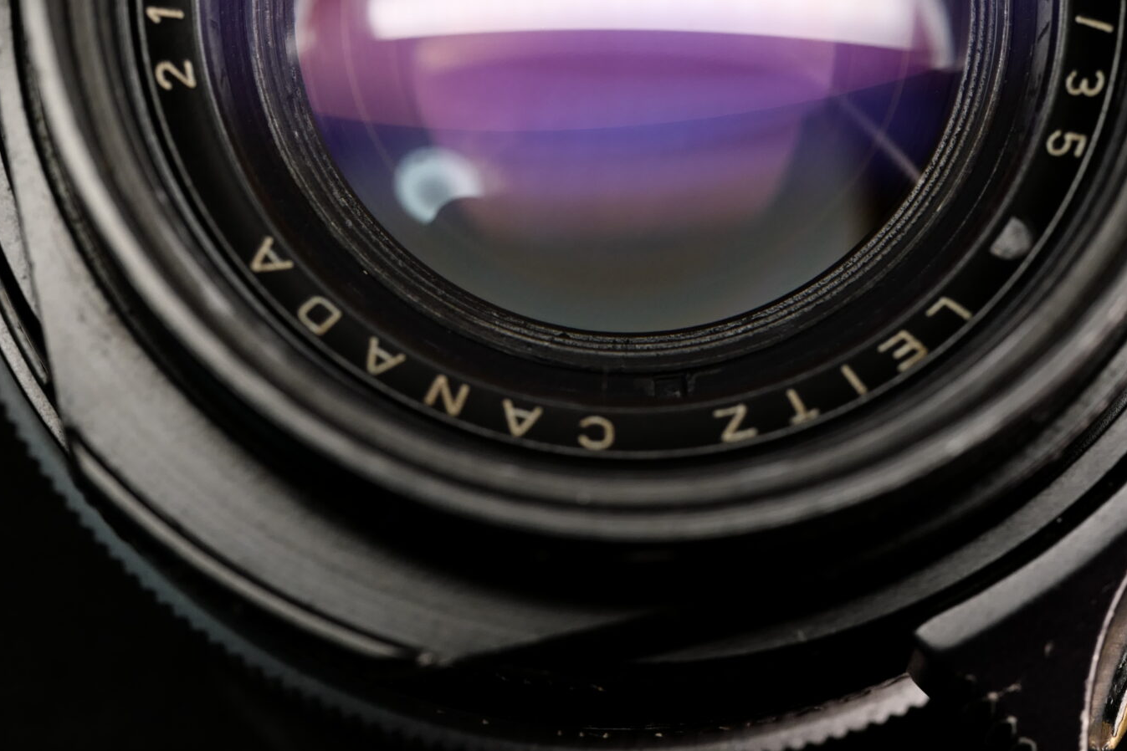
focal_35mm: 190
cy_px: 78
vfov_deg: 7.2
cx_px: 607
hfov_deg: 10.8
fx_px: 5948
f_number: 8
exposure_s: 1/200
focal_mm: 100
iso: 1000
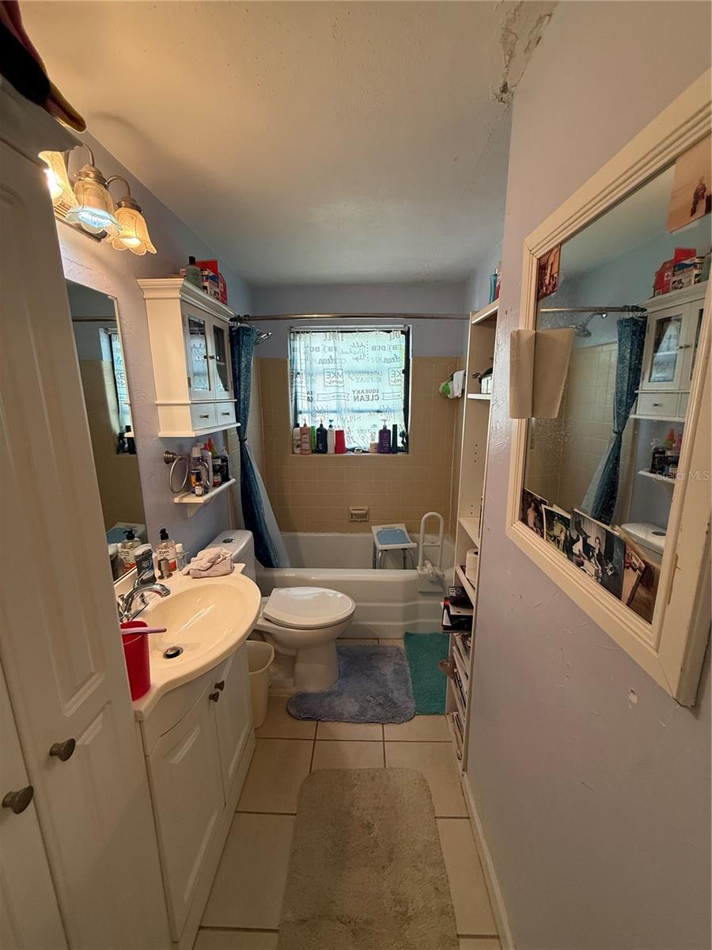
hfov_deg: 85.7
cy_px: 475
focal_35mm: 14
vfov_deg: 102.1
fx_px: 384
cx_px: 356
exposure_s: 1/120
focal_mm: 2.22
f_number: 2.2
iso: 160
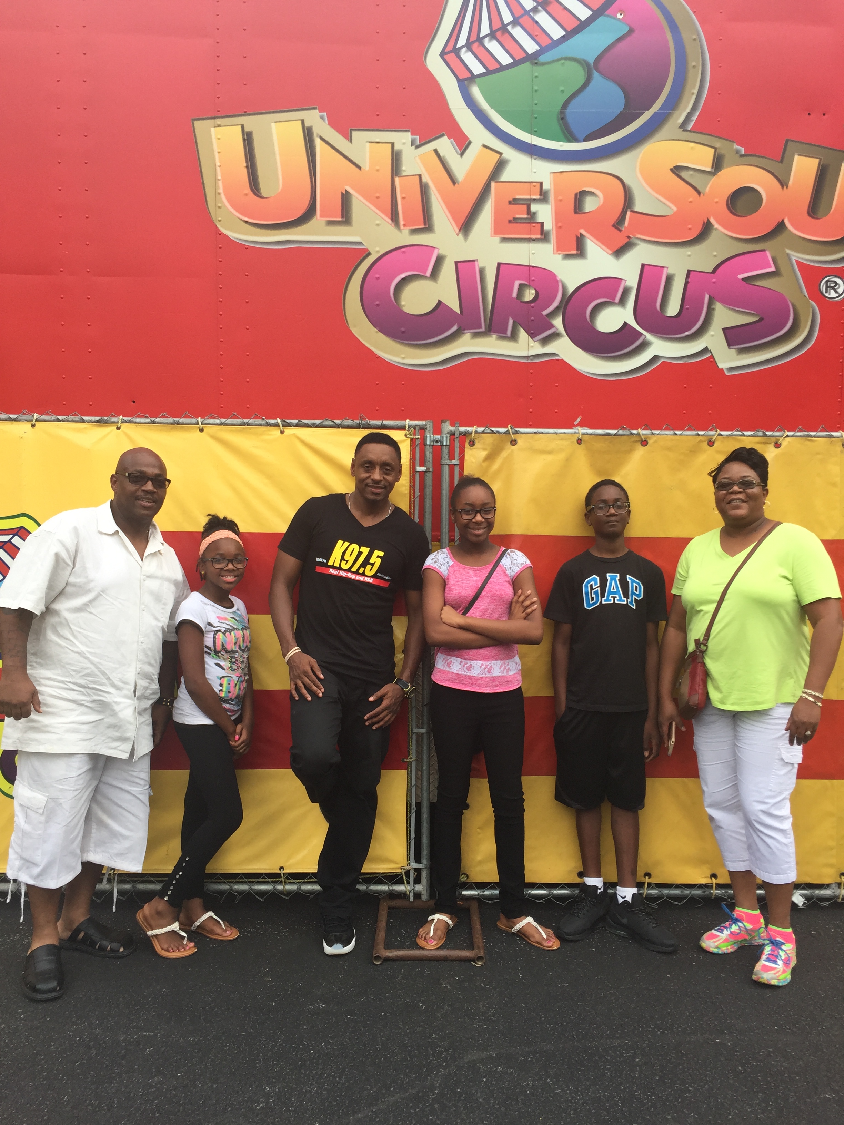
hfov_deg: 48.2
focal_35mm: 29
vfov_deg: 61.7
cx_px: 422
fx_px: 943
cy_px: 562
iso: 32
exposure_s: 1/353
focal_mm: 4.15
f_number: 2.2
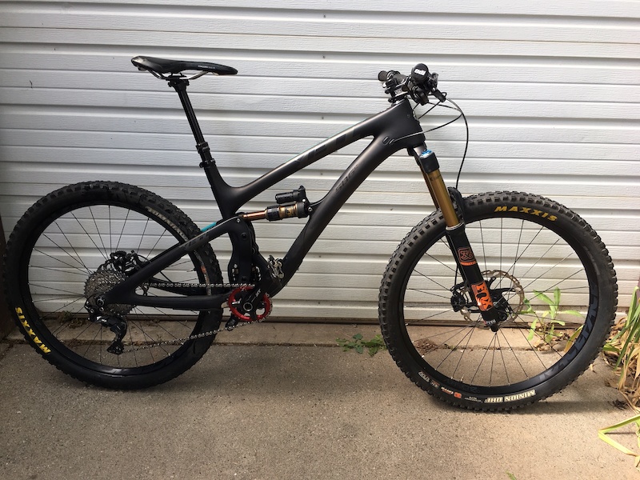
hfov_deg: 61.7
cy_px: 240
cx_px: 320
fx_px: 536
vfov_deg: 48.2
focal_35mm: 29
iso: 32
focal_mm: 4.15
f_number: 2.2
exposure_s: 1/120
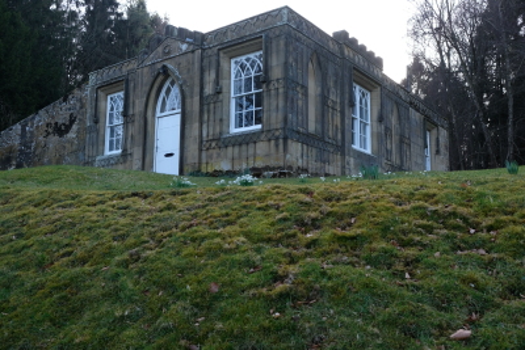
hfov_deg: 54.4
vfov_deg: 37.9
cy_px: 175
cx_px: 262
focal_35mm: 35
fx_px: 511
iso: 200
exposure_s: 1/150
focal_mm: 23
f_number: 4.5
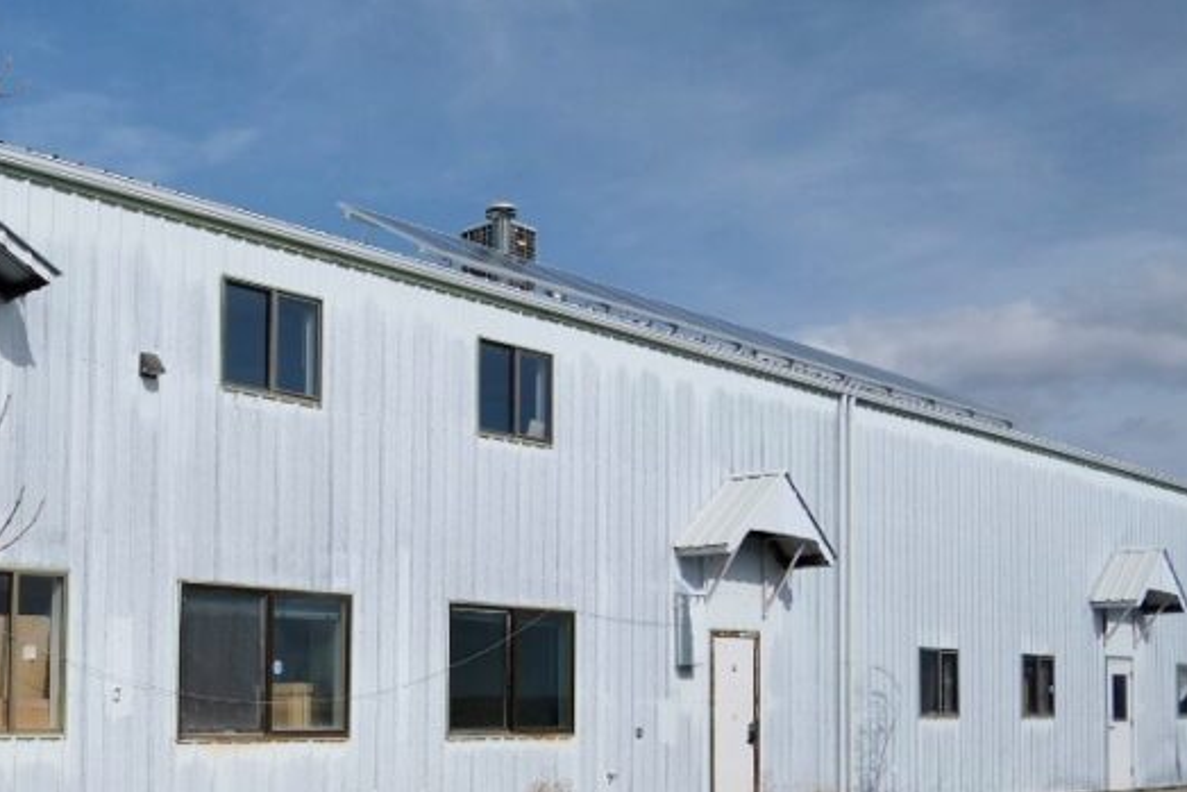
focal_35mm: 45
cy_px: 625
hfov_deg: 41.2
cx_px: 195
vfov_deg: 29.3
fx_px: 1484
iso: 320
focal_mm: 15
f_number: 4
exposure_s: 1/1500
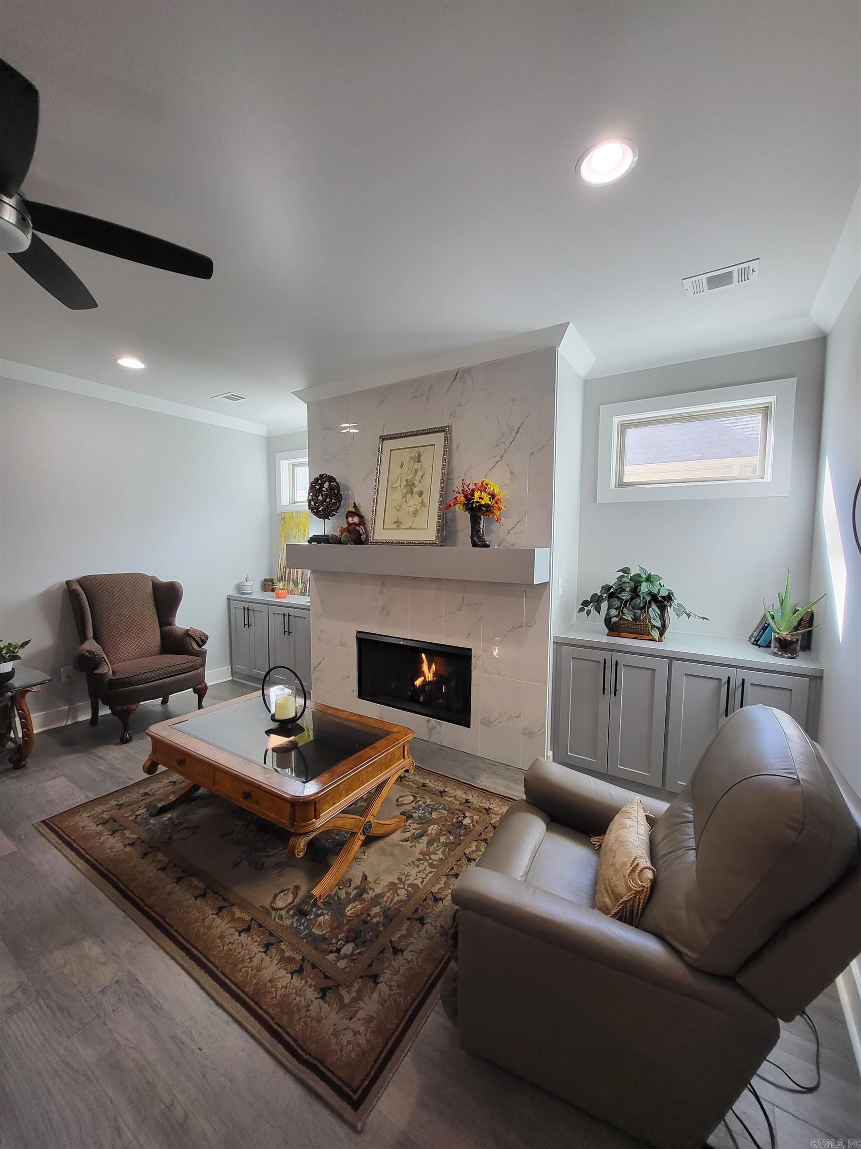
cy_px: 574
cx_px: 430
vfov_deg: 106.2
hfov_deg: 89.9
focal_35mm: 13
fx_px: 431
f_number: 2.2
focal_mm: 1.74
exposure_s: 1/60
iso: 125
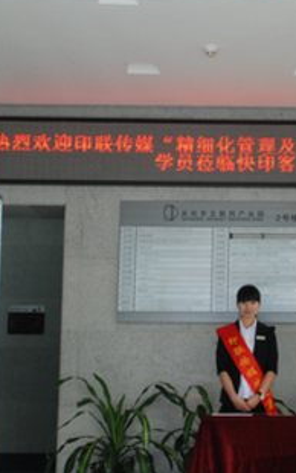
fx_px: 1070
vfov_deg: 24.9
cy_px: 261
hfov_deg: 15.5
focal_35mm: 83
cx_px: 276
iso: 500
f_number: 5
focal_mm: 28
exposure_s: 1/100
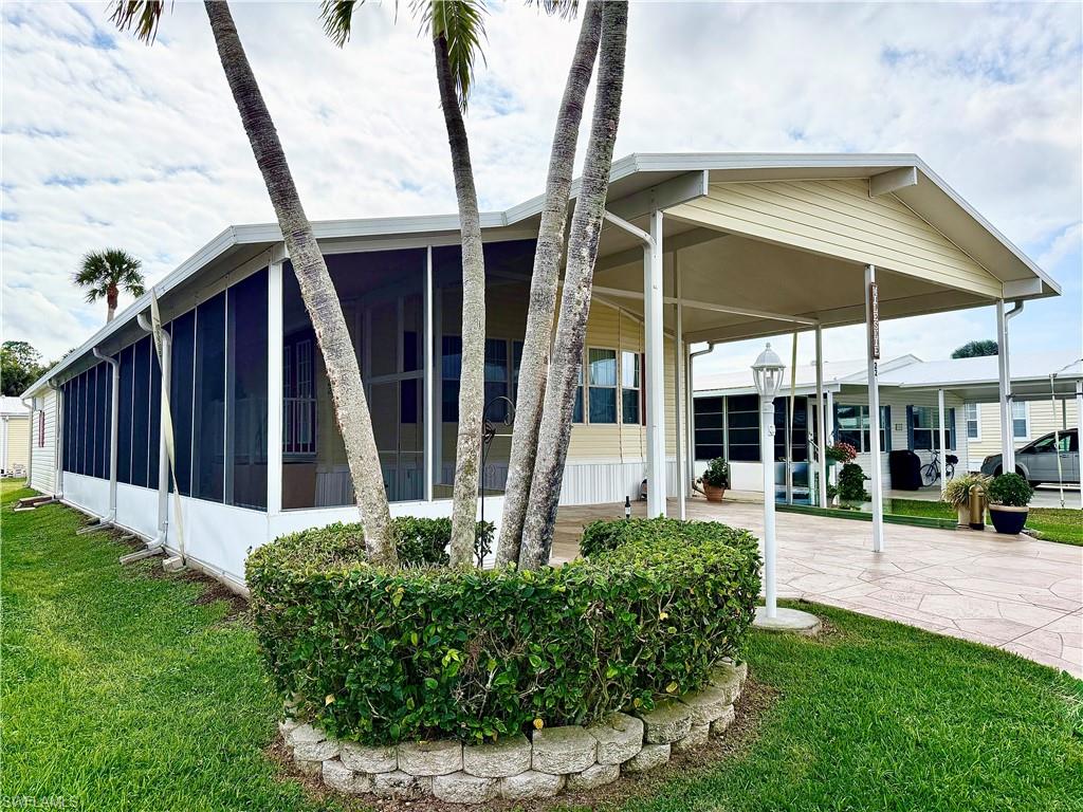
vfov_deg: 56.8
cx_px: 542
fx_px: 751
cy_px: 406
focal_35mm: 24
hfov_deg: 71.6
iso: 125
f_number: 1.78
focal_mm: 6.76
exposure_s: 1/7353
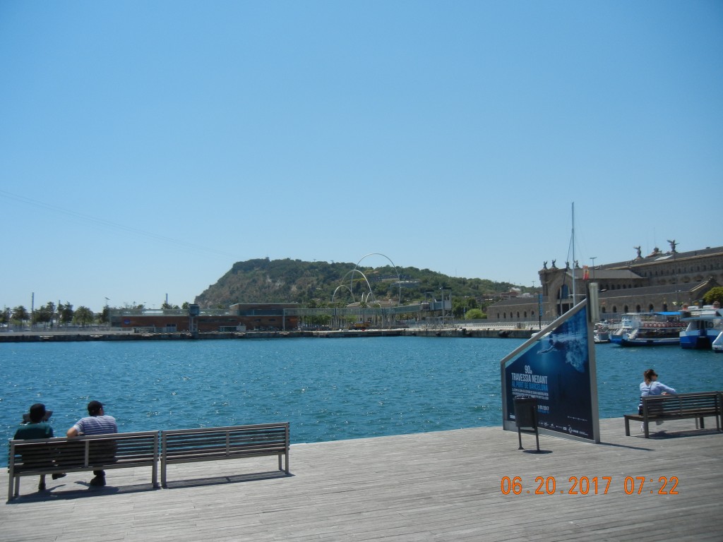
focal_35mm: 30
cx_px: 362
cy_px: 271
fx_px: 627
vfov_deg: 46.8
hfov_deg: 60.0
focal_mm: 5.4
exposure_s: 1/566
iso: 160
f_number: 7
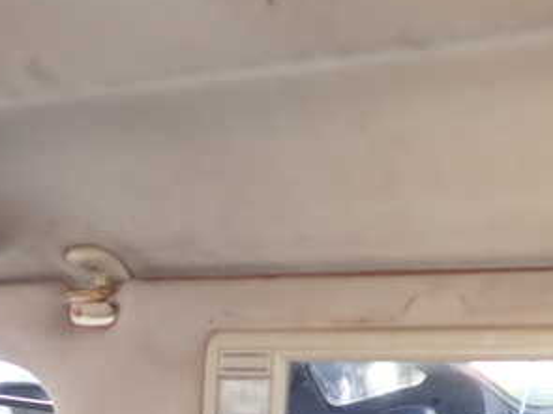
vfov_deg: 23.4
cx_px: 412
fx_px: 974
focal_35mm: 61
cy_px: 367
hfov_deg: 31.2
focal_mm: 5.4
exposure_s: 1/60
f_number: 2.3
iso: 100
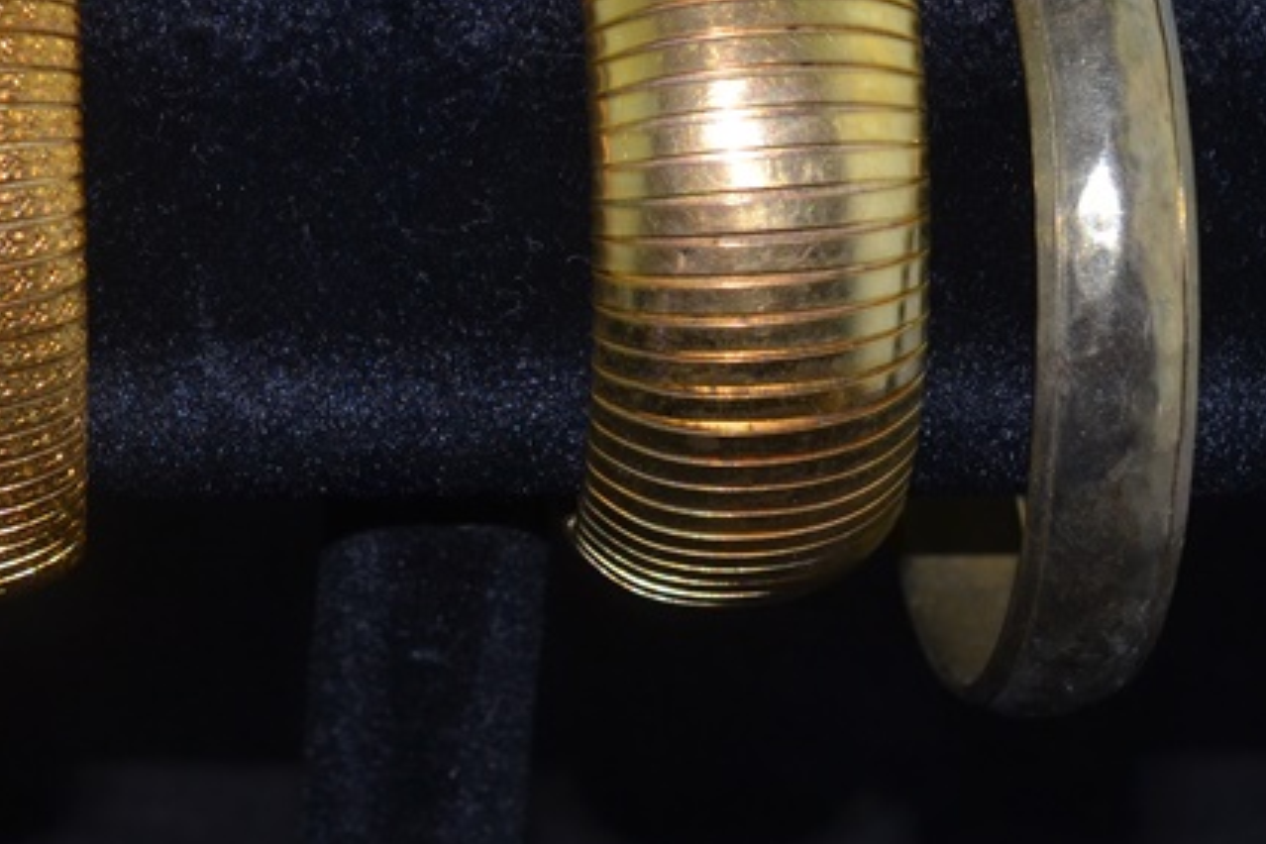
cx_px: 401
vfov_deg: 9.7
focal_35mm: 141
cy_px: 305
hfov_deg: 14.5
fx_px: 4958
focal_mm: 40
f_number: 8
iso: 100
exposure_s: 1/60
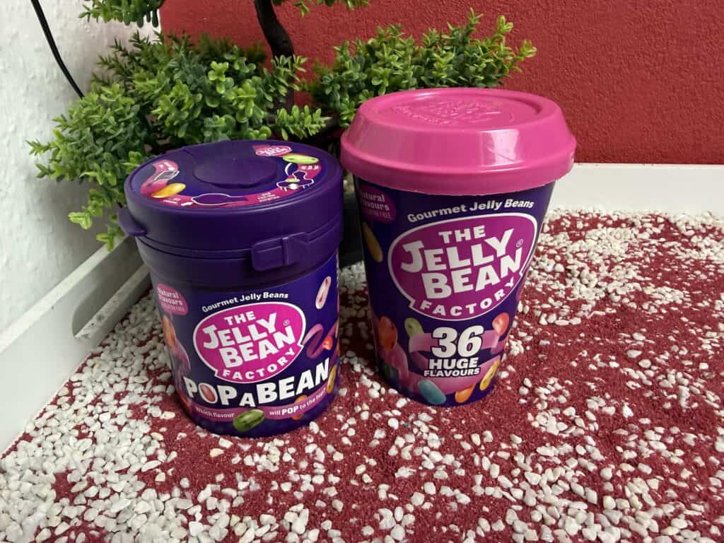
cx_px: 362
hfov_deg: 71.6
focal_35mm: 24
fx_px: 502
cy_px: 272
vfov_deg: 56.8
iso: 160
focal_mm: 2.22
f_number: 2.2
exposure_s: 1/50
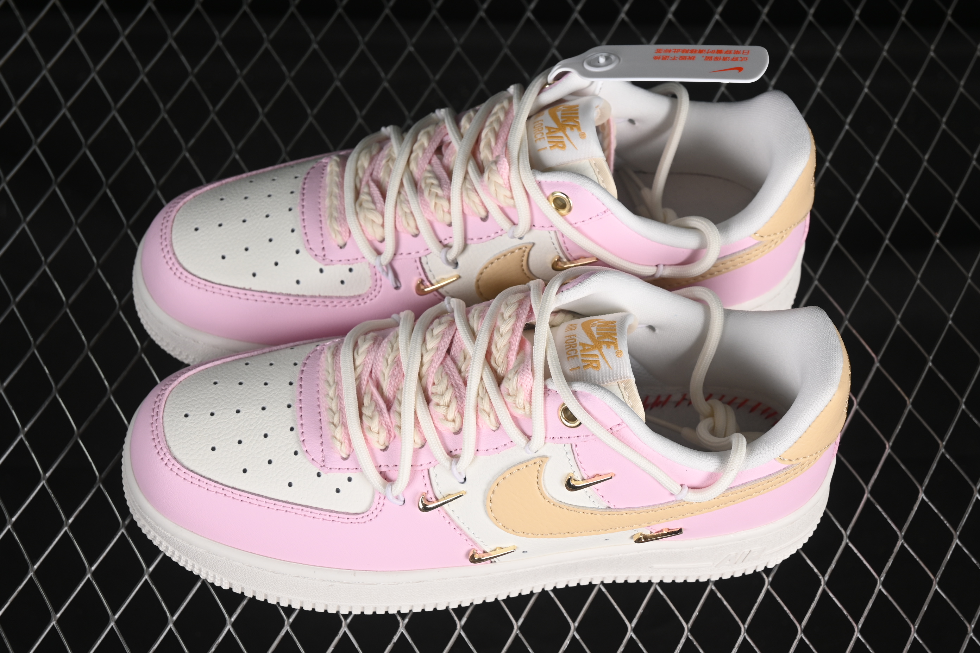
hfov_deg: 27.0
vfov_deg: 18.2
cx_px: 490
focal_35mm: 75
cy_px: 326
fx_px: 2042
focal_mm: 50
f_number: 7.1
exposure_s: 1/80
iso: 160
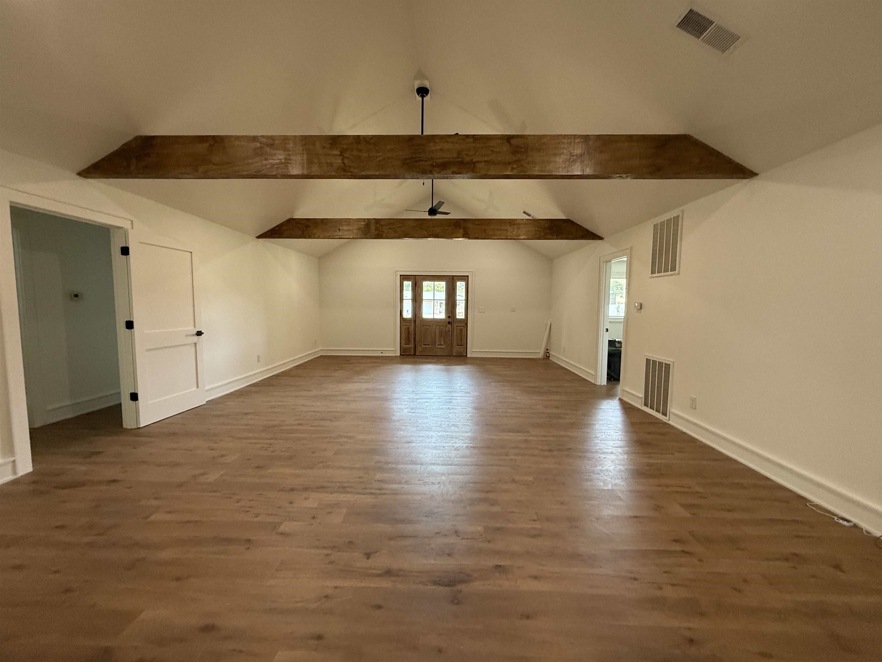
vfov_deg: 85.7
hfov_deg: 102.1
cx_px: 441
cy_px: 331
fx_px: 357
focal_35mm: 14
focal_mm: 2.22
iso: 400
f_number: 2.2
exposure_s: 1/120
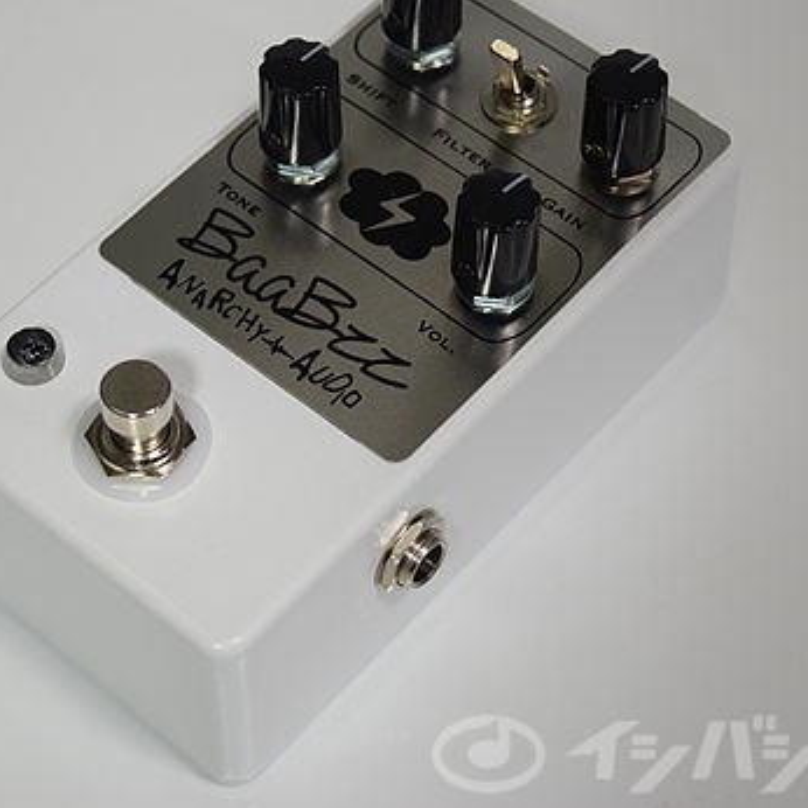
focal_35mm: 106
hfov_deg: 16.4
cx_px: 313
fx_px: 2799
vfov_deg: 16.4
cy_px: 353
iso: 800
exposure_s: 1/100
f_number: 5.3
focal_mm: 48
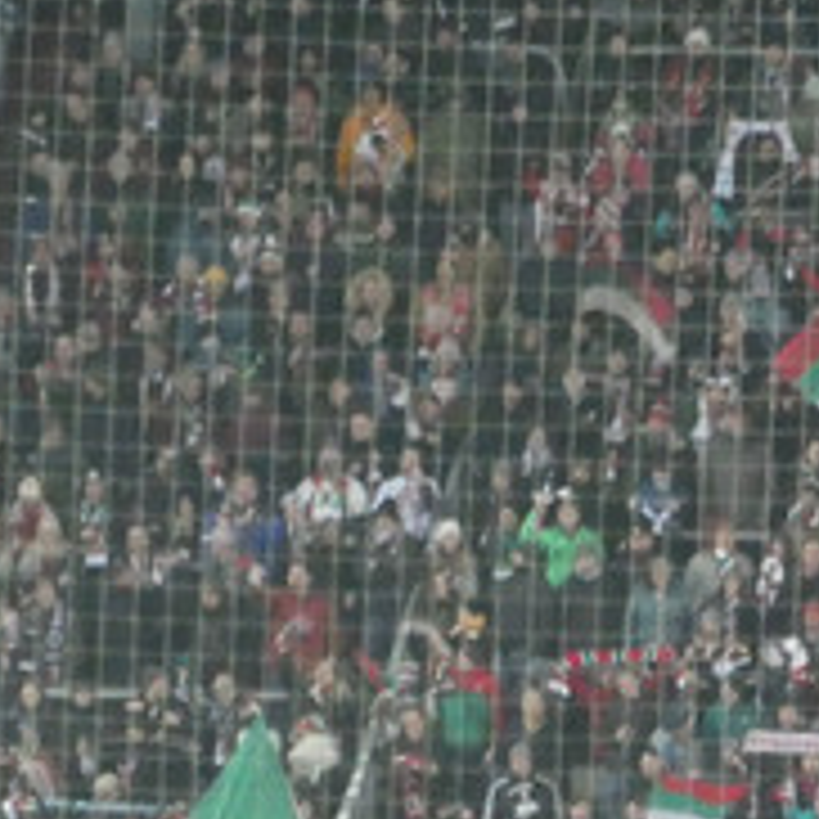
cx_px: 1197
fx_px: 20799
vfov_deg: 2.3
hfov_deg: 2.3
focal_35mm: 777
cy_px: 981
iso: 1600
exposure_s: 1/40
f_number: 5.6
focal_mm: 44.8
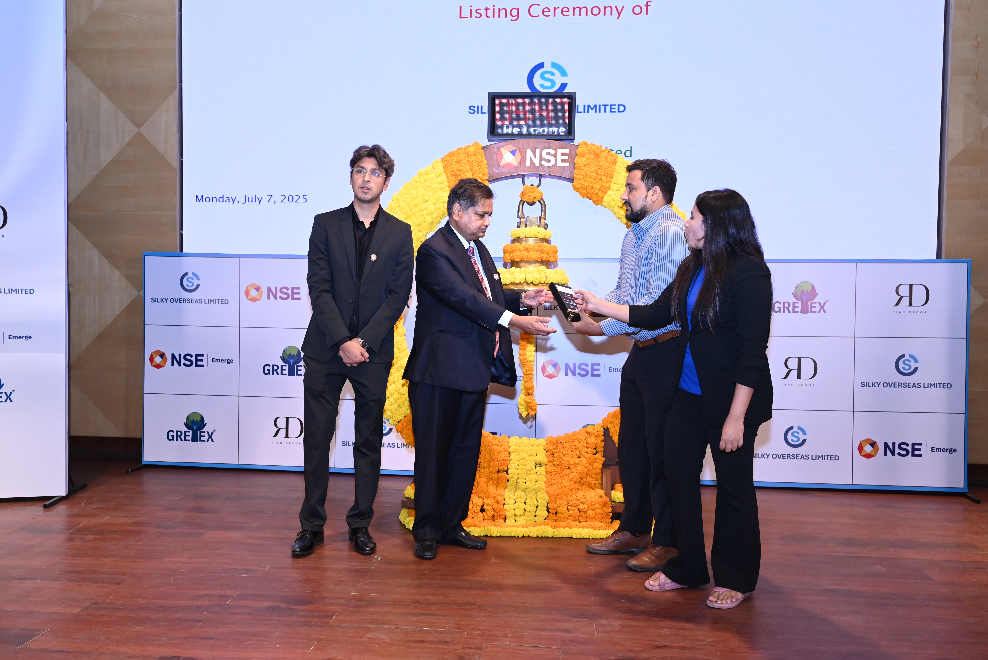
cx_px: 494
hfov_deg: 61.9
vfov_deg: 43.6
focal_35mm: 30
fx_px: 824
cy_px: 330
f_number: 5
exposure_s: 1/125
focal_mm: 30
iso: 1600
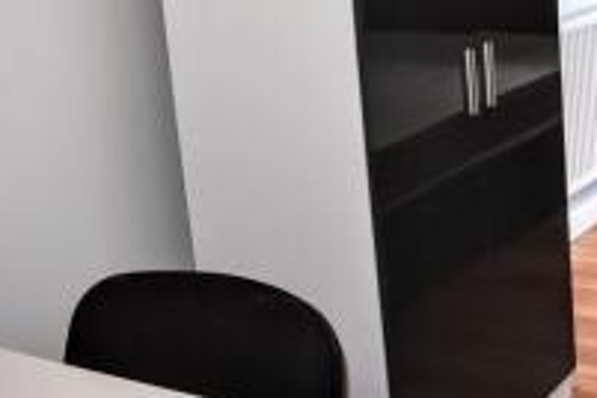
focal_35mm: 64
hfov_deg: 27.9
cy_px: 67
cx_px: 695
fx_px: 1061
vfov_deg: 20.9
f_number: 5
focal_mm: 18
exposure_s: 1/100
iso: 800
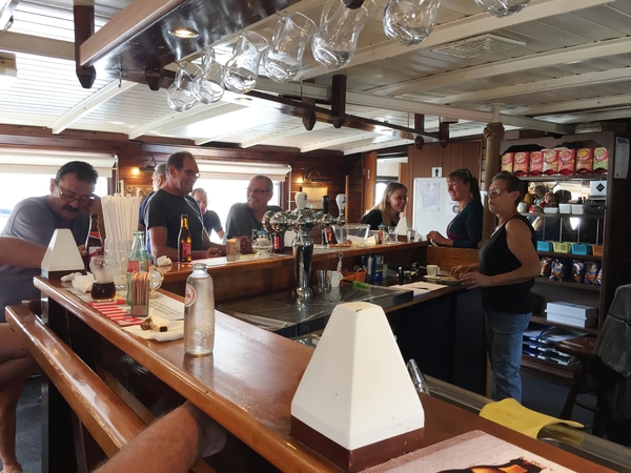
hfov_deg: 61.7
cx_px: 316
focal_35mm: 29
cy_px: 236
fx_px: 529
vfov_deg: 48.2
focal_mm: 4.15
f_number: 2.2
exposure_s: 1/33
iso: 40
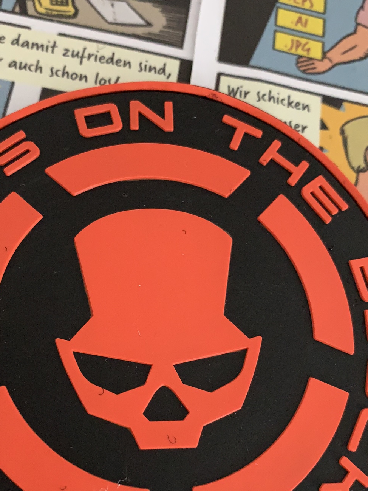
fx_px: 581
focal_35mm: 41
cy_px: 291
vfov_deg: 45.6
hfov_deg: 35.0
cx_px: 142
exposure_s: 1/53
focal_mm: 4.25
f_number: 1.8
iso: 400
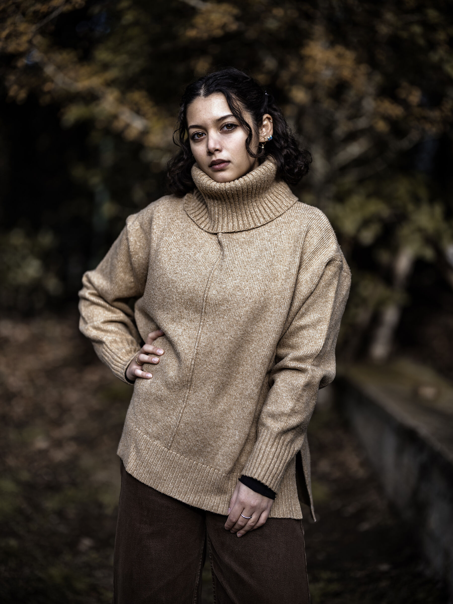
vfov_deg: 29.0
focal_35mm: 67
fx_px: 1169
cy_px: 302
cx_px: 226
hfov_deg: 21.9
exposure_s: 1/800
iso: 100
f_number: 1.8
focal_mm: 85
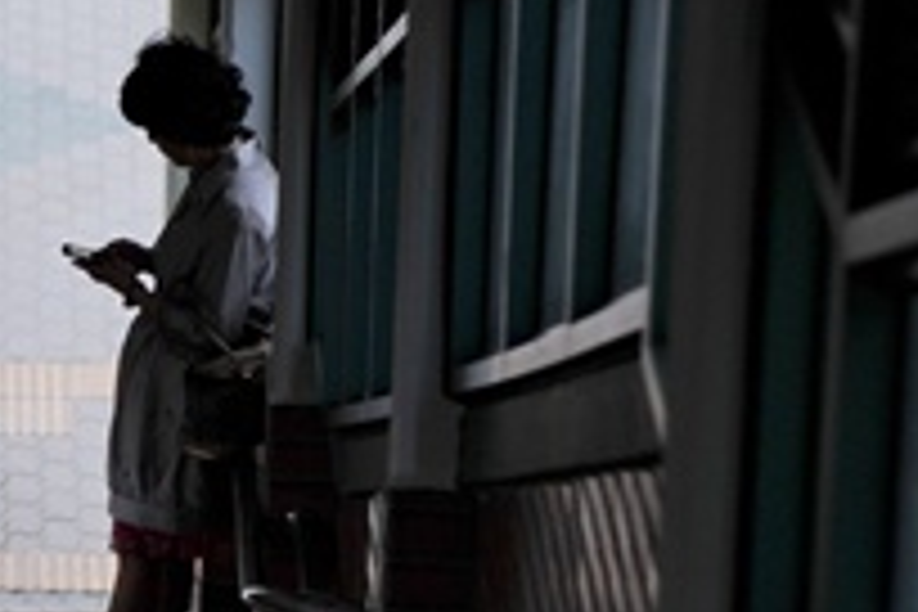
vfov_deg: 5.4
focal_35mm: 254
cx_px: -310
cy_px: 144
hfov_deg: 8.0
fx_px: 6476
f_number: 4.5
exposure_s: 1/125
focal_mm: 70
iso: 400
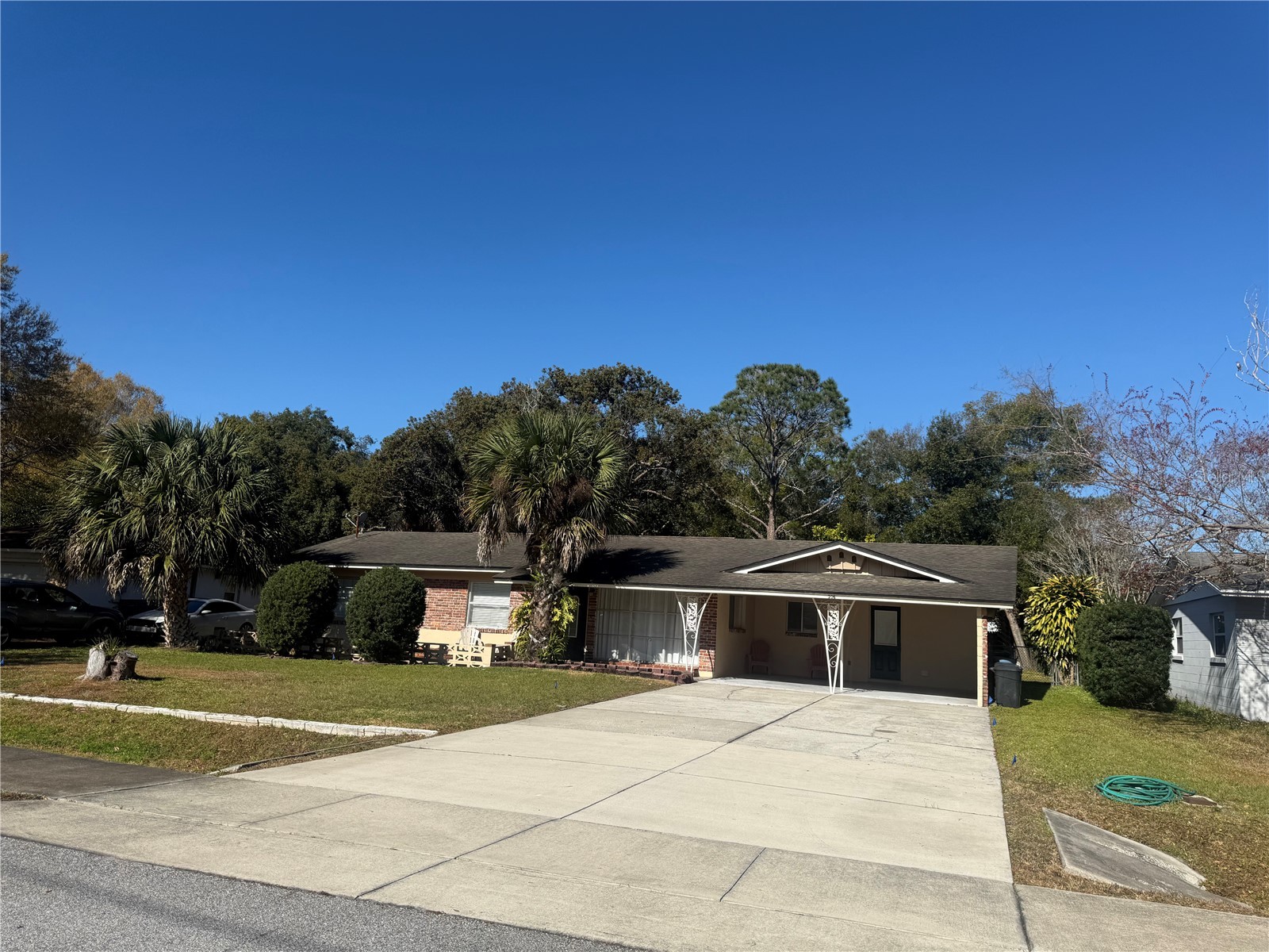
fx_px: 880
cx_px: 634
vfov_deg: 56.8
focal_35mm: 24
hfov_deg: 71.6
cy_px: 476
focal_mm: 6.76
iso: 80
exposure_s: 1/5319
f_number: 1.78
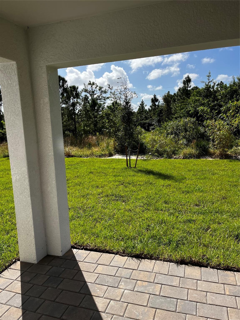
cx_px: 120
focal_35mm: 26
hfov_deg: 53.1
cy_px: 160
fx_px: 240
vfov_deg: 67.3
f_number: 1.6
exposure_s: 1/3623
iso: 50
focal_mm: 5.1
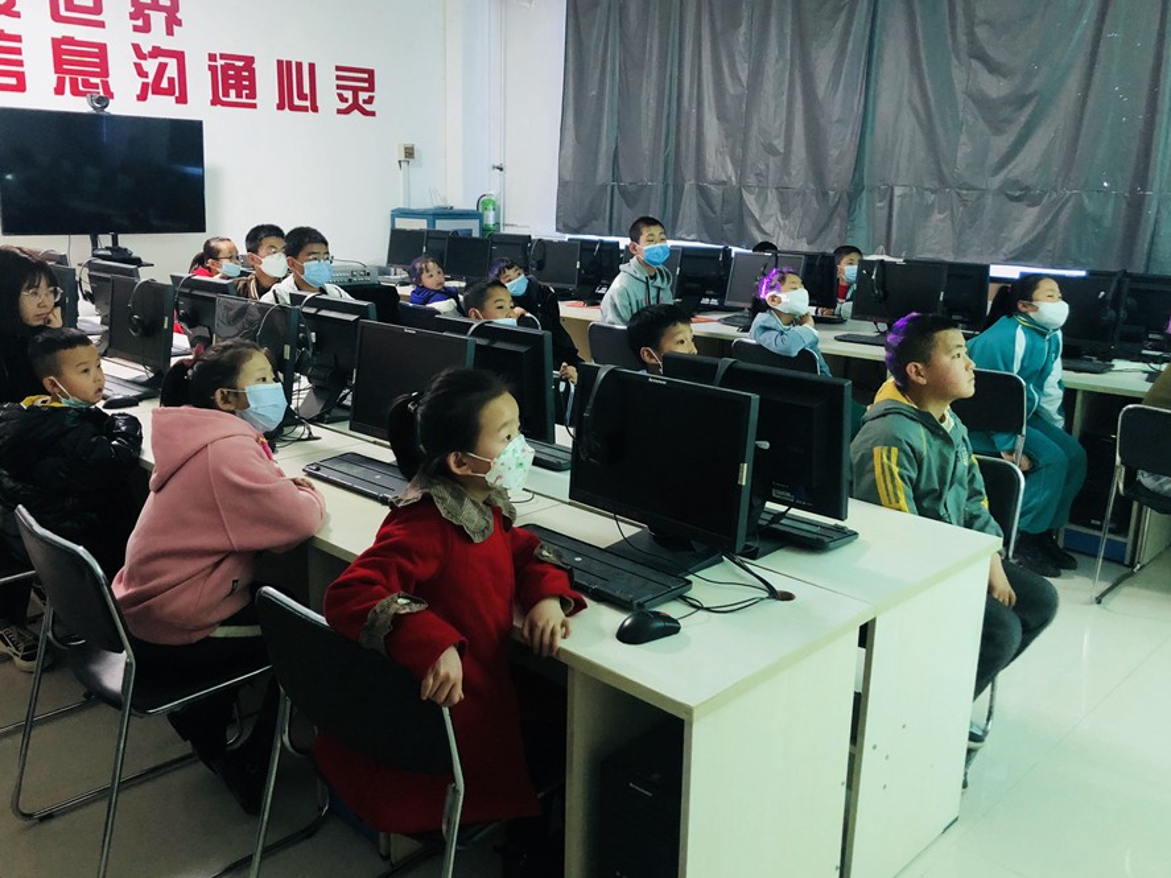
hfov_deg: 59.9
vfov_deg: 46.8
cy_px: 426
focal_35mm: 30
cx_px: 553
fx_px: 1015
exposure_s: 1/4
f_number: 1.8
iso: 125
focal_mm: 3.99
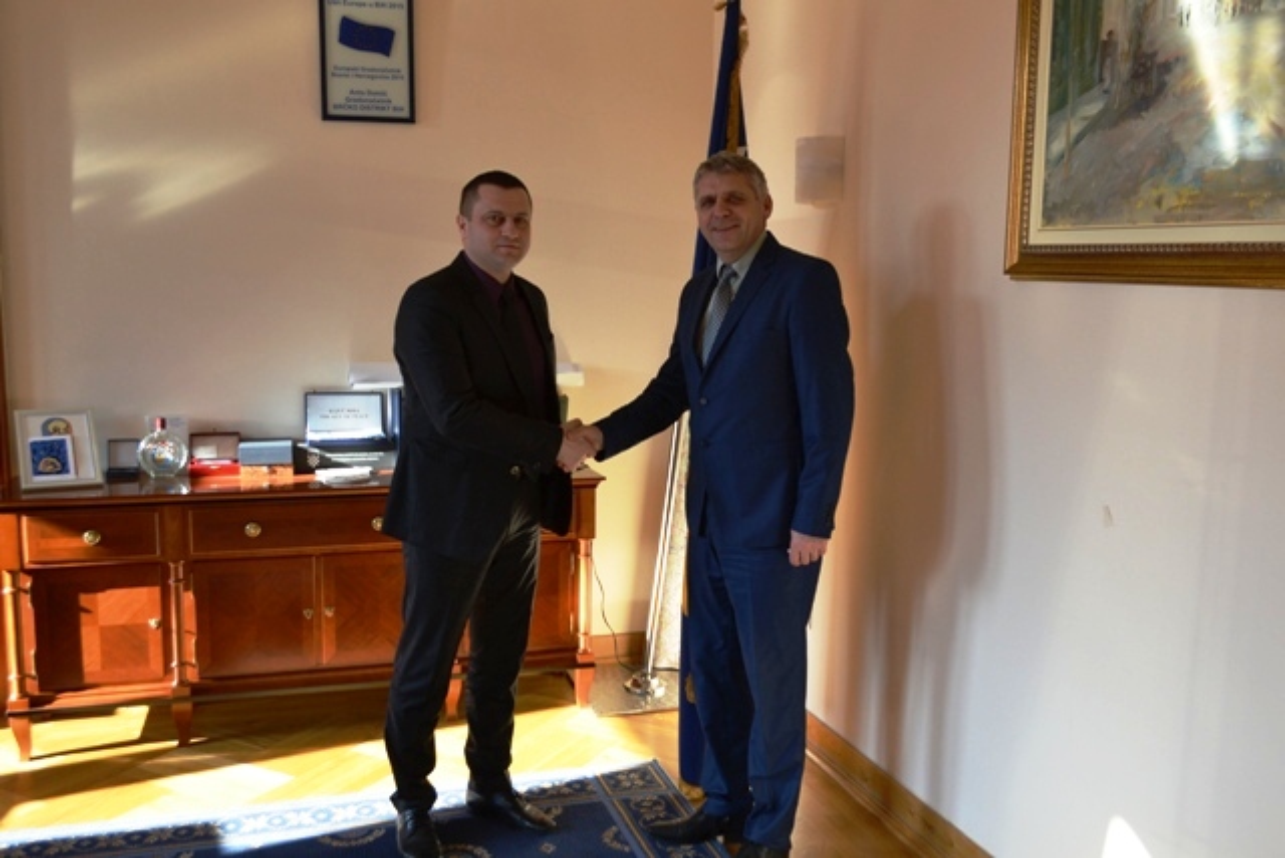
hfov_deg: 57.2
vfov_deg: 40.0
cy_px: 429
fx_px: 1178
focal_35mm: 33
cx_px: 642
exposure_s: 1/125
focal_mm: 22
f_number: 5.6
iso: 320
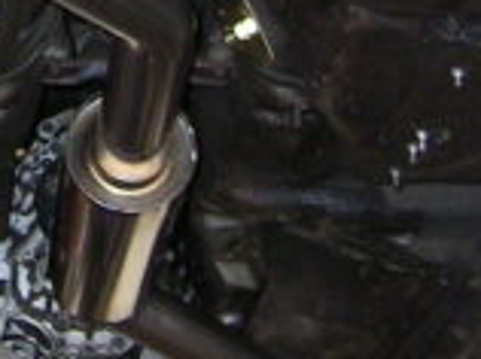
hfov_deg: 11.2
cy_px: -152
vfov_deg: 8.3
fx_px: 2428
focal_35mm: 175
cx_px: -15
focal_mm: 5.6
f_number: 2.8
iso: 100
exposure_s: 1/30
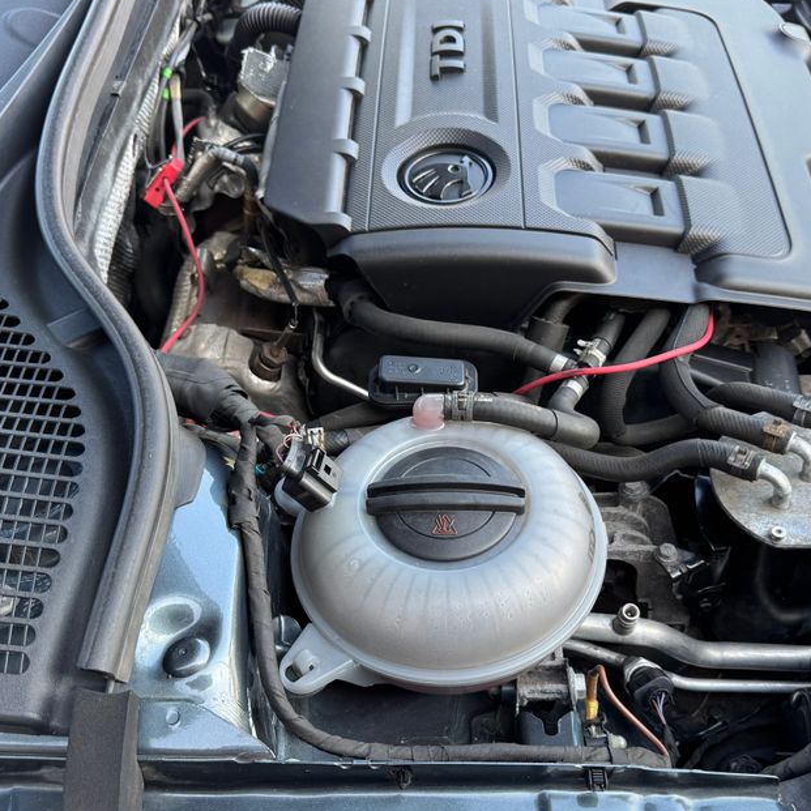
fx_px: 928
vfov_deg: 47.1
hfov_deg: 47.2
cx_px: 437
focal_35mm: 35
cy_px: 451
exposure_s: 1/121
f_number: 1.78
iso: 64
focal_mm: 6.76
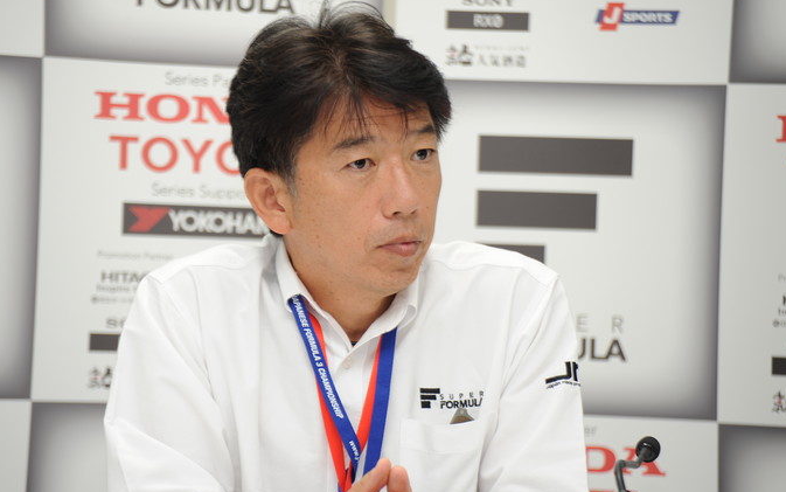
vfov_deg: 6.0
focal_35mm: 218
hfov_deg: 9.6
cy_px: 263
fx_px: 4671
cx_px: 380
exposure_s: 1/60
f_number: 5.6
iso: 400
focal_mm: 200
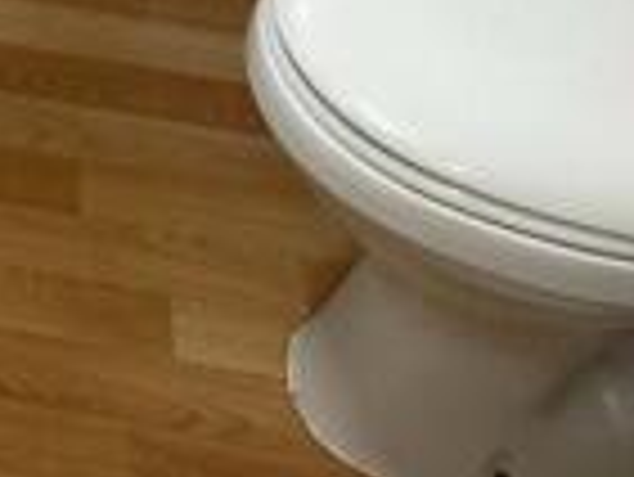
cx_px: -353
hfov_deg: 17.5
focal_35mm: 99
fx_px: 1815
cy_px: -479
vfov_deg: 13.0
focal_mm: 6.86
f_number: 1.78
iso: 125
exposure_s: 1/50
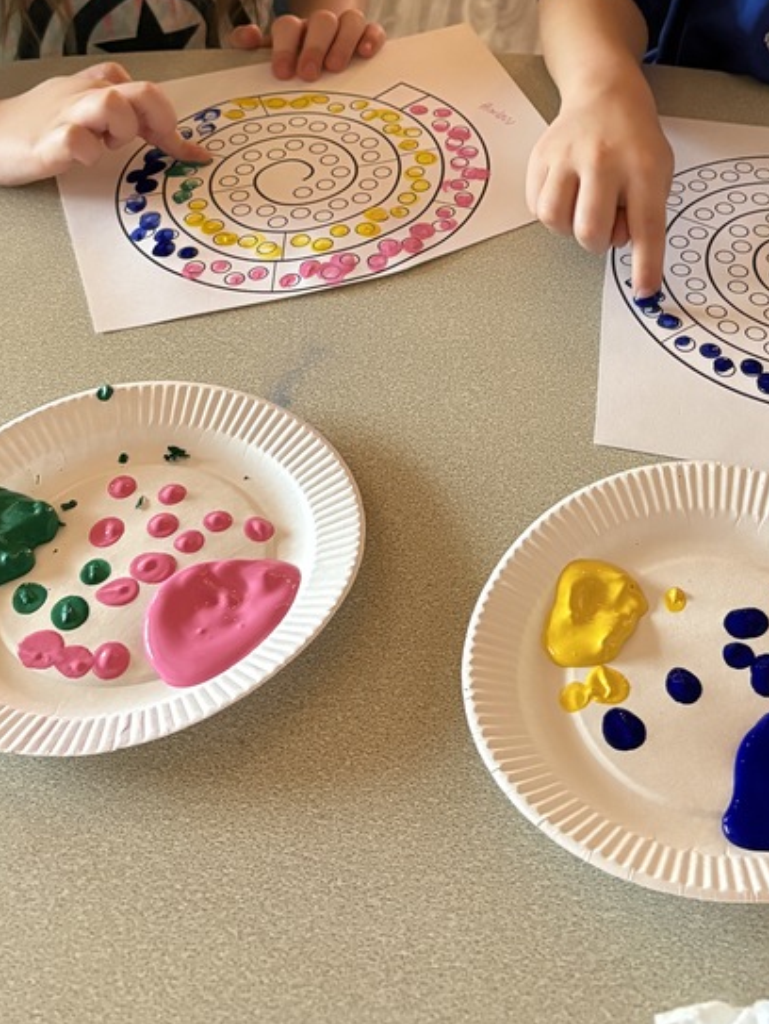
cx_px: 537
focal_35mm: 49
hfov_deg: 29.4
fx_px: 1450
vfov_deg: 36.8
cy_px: 128
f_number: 1.6
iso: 500
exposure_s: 1/40
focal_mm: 5.96
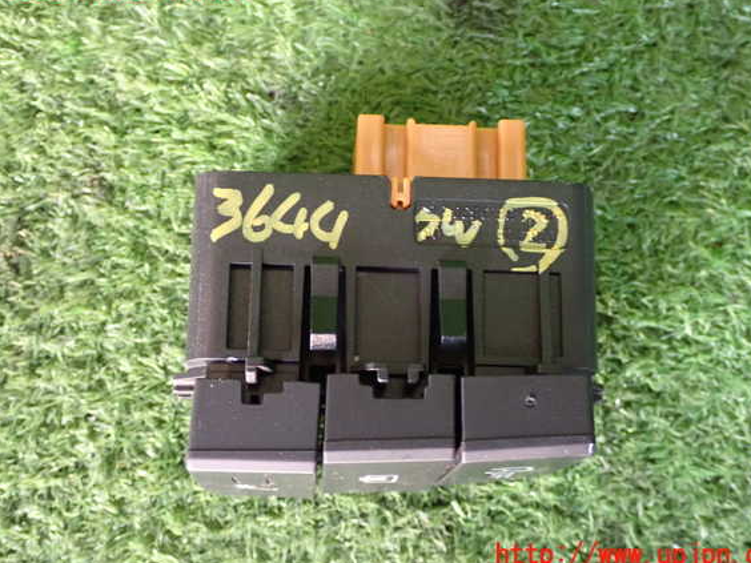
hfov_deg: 38.2
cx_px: 397
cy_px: 273
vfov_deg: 29.1
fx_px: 1085
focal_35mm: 50
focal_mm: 8.4
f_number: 3.1
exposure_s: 1/20
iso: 800
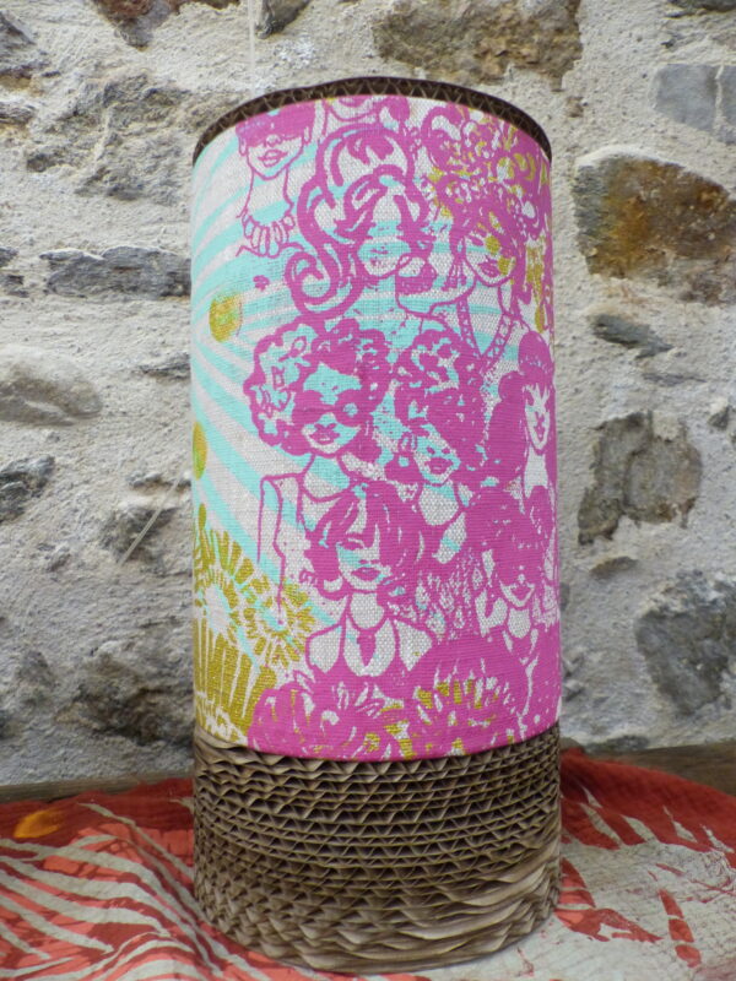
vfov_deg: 69.4
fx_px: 709
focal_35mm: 25
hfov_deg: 54.9
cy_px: 490
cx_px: 368
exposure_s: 1/25
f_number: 2.8
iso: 400
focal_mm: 4.5
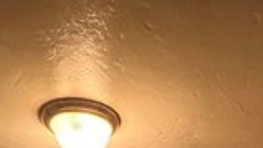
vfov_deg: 12.2
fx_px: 432
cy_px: 413
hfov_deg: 33.8
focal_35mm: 62
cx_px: 155
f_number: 1.8
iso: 800
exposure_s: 1/40
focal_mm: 1.57
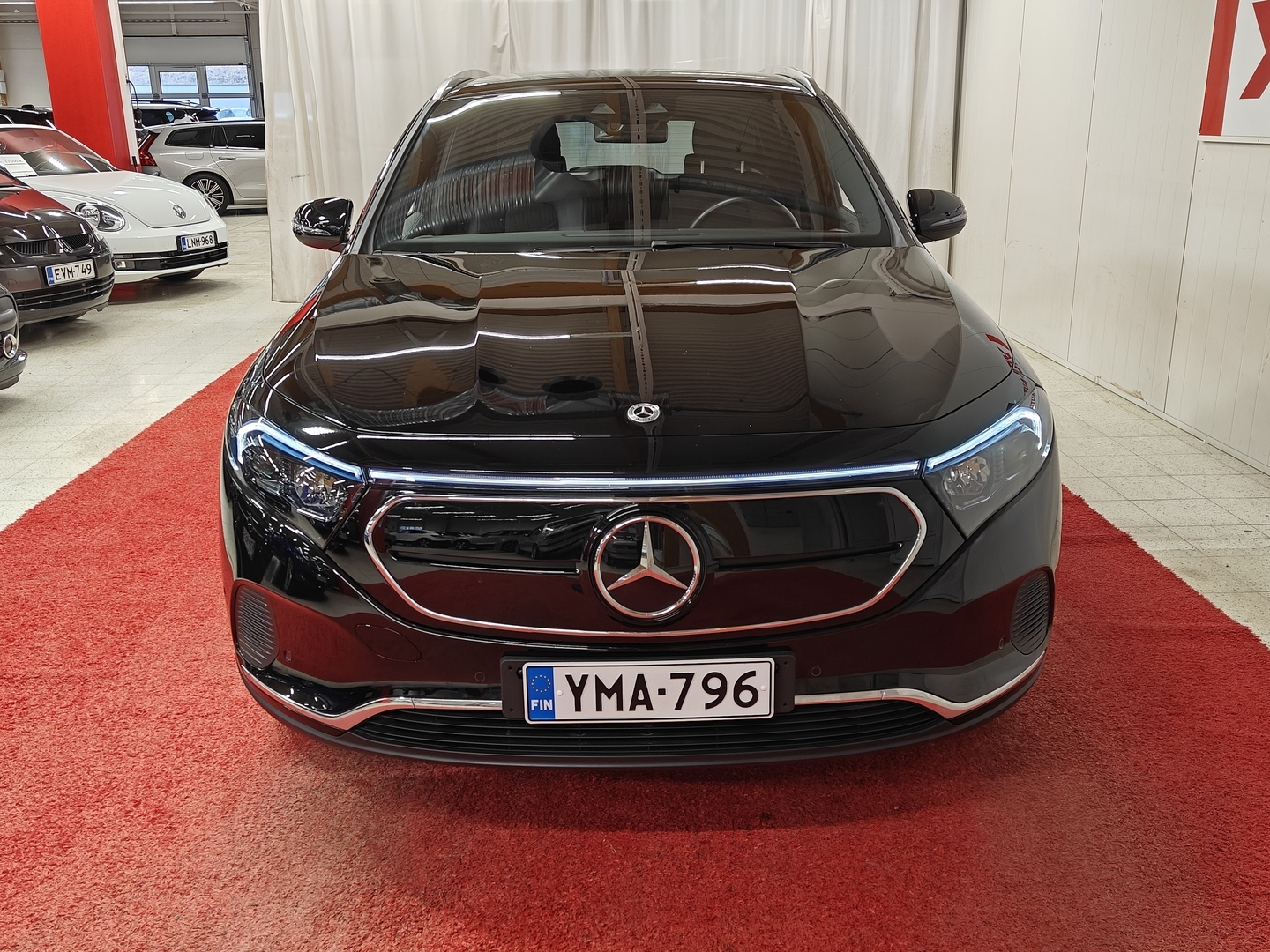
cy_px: 476
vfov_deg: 44.2
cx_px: 635
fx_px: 1174
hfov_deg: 56.8
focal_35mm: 32
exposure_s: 1/57
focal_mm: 5.59
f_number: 1.8
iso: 64
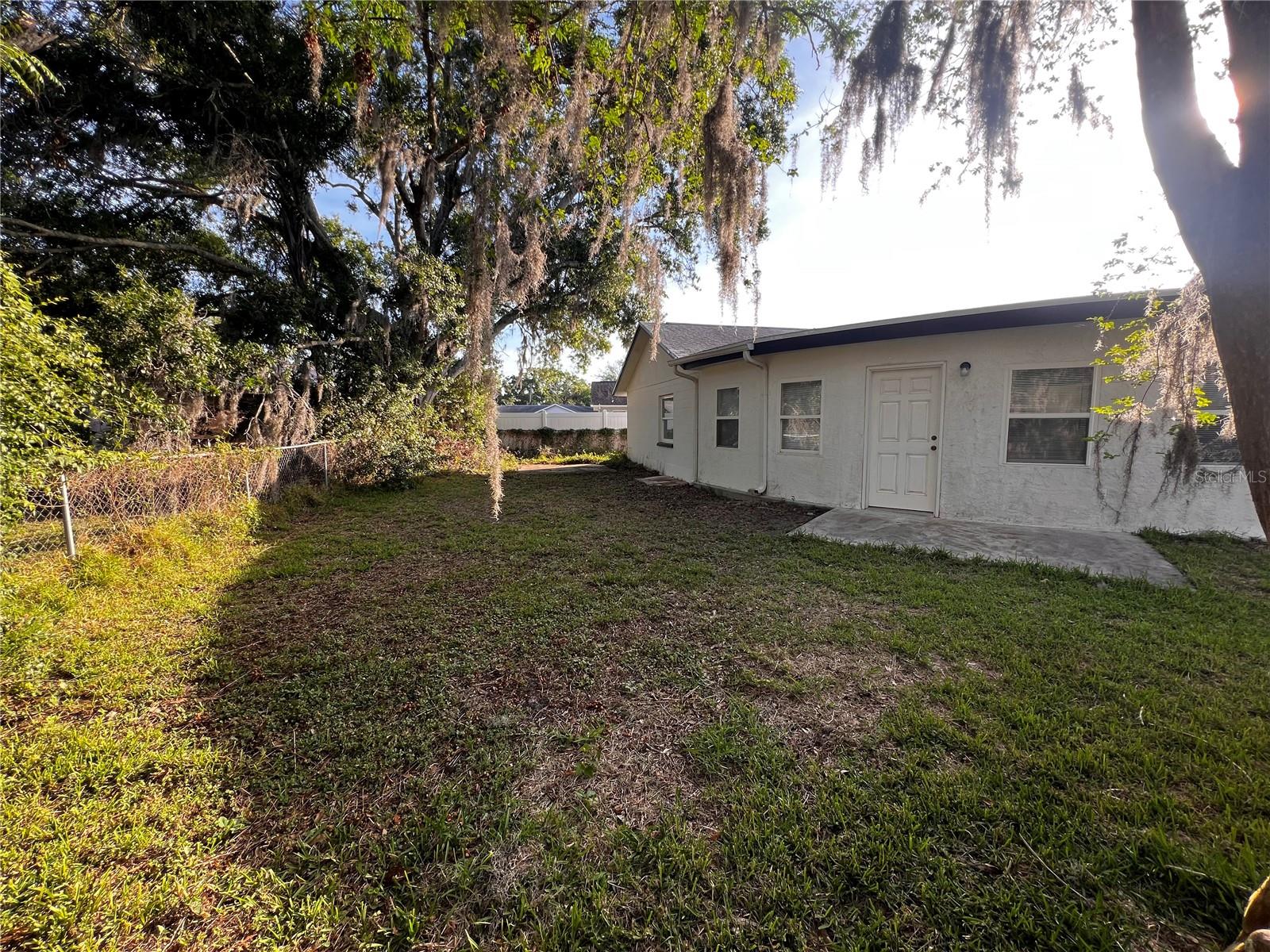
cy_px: 476
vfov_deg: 89.9
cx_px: 635
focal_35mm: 13
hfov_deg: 106.2
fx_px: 477
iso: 32
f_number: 1.8
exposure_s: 1/188
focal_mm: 1.57
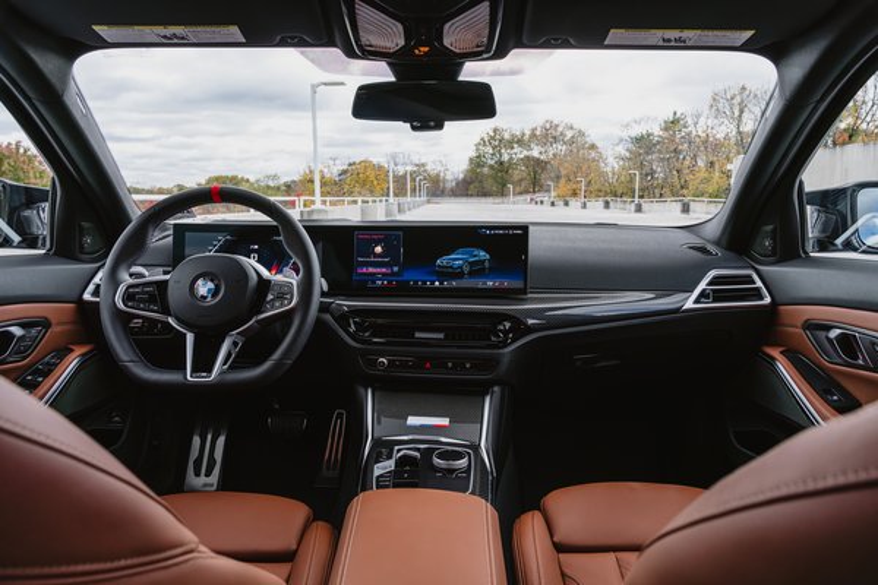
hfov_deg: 73.7
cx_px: 439
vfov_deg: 53.1
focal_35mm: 24
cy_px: 292
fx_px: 585
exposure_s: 1/60
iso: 250
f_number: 7.1
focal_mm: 24
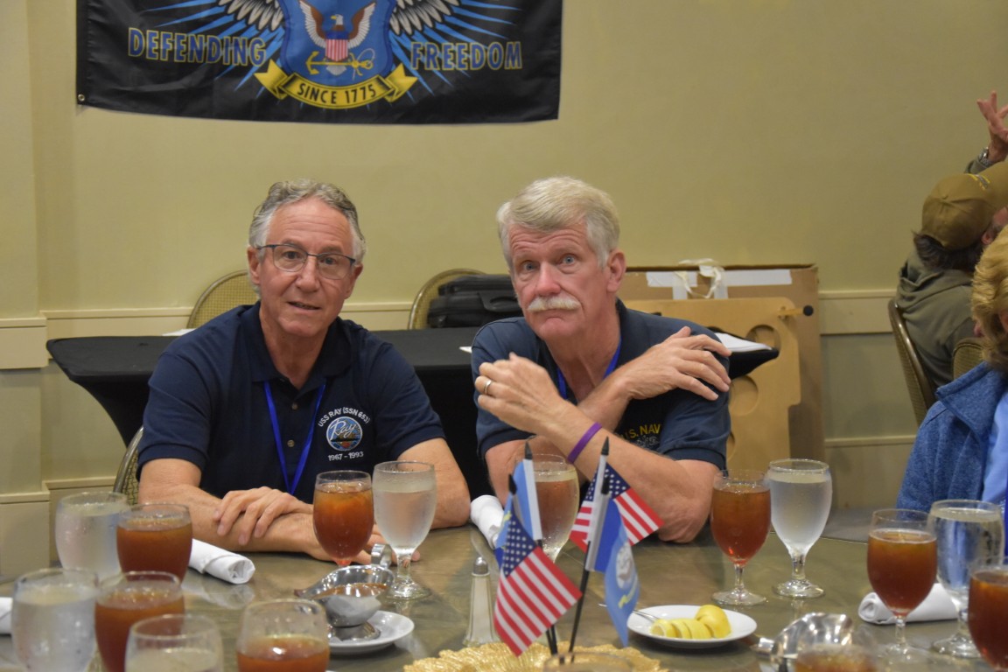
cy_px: 336
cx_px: 504
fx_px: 2016
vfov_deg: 18.9
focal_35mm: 72
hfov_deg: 28.1
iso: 3200
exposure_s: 1/60
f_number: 4.8
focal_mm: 48
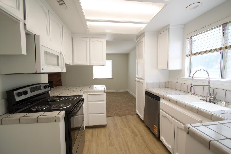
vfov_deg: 77.3
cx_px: 116
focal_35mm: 15
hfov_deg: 100.4
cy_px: 77
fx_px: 96
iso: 360
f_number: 5.6
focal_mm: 10
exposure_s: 1/125
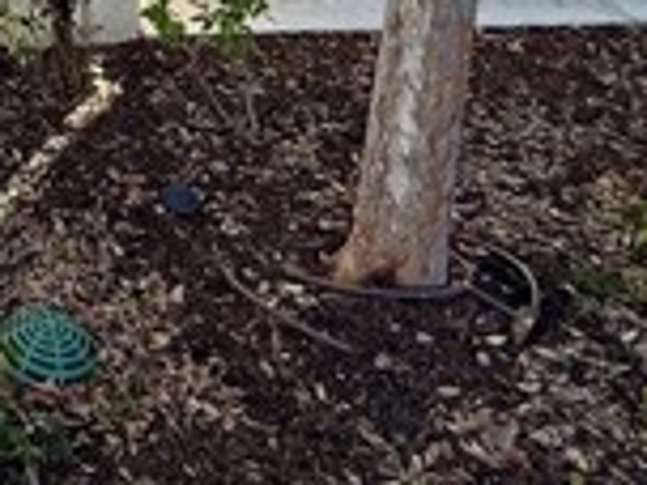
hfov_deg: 27.7
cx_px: -175
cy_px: -391
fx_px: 1103
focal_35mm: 59
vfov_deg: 18.9
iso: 64
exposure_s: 1/535
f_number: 2.2
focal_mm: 2.22
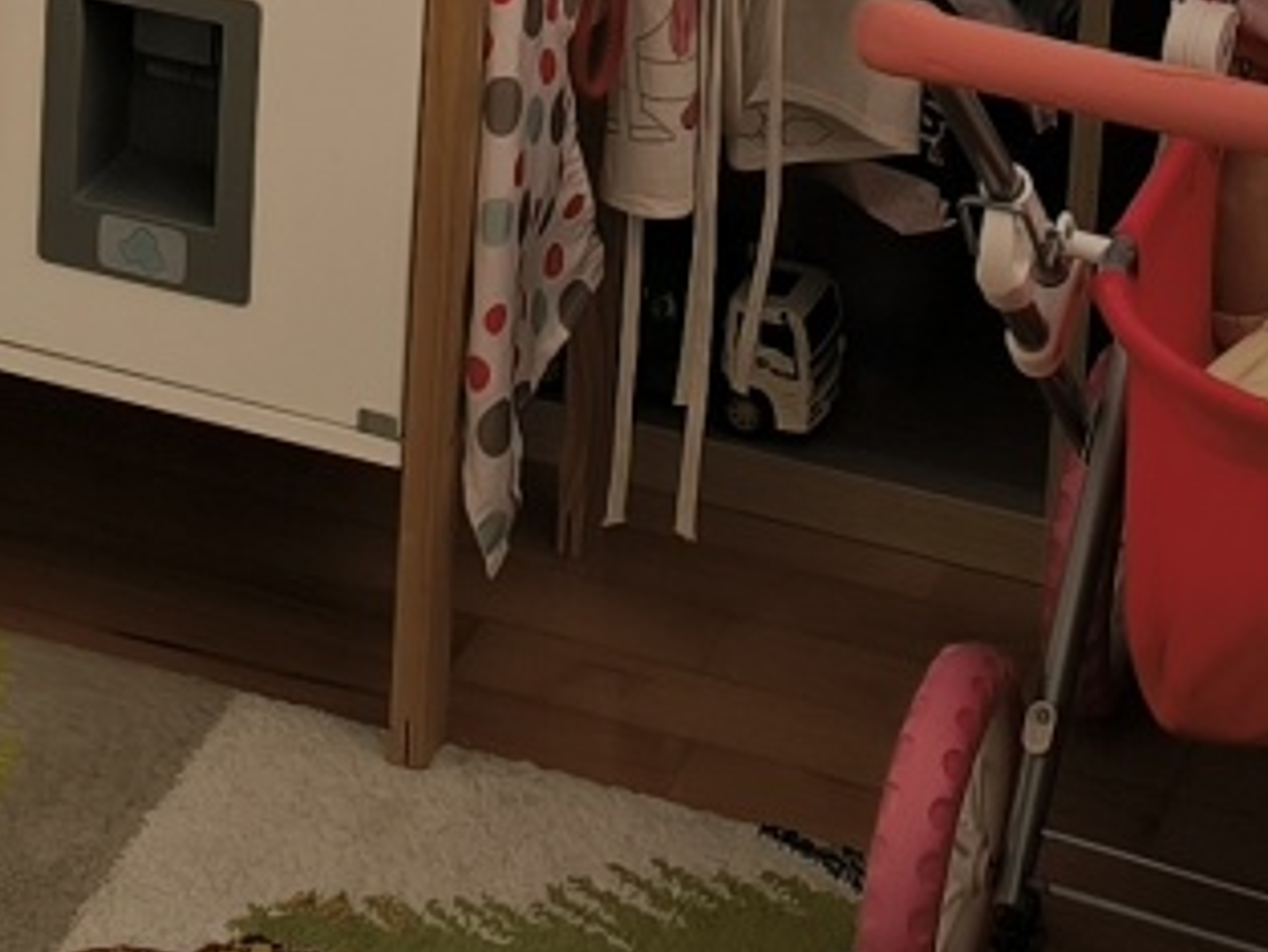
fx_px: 5387
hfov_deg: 13.3
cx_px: 24
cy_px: -1175
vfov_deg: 9.2
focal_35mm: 147
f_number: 1.9
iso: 50
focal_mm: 6.92
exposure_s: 1/137
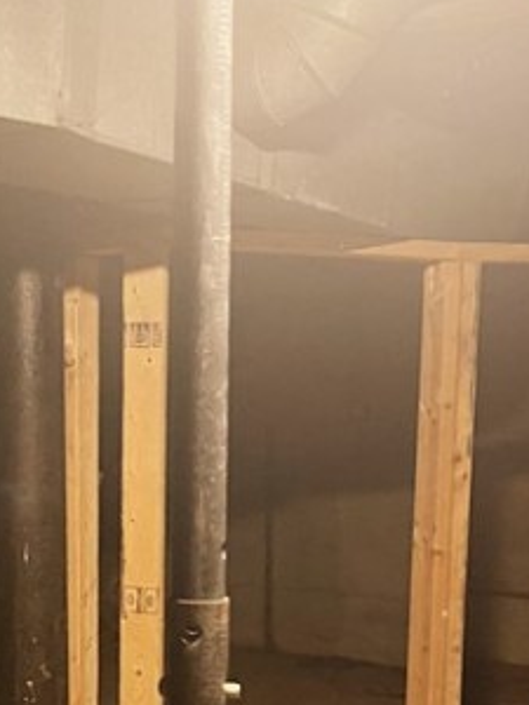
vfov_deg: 29.5
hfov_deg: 22.2
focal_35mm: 64
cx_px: 24
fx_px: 1304
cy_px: 578
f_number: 1.6
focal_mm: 5.1
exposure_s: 1/30
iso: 640
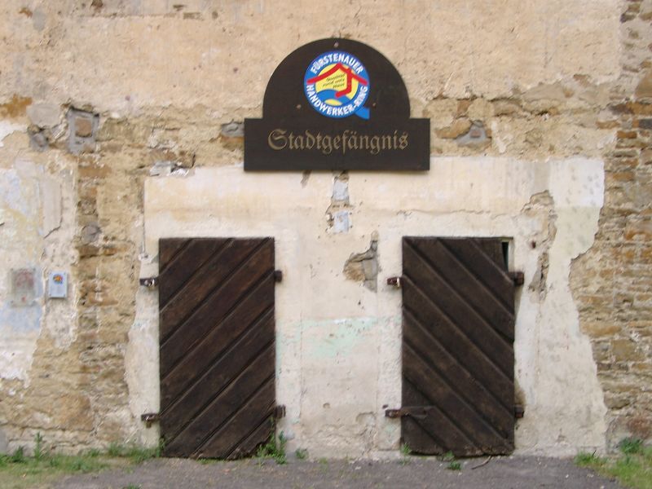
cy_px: 244
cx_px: 326
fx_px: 1074
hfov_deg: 33.8
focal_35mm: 57
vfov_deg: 25.7
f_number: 2.8
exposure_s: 1/116
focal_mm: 11.76
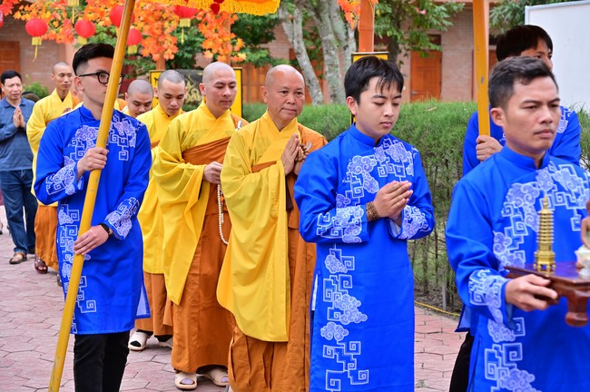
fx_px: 1064
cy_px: 196
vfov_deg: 20.9
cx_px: 295
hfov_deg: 31.0
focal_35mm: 65
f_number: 5
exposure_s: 1/200
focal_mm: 65
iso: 100
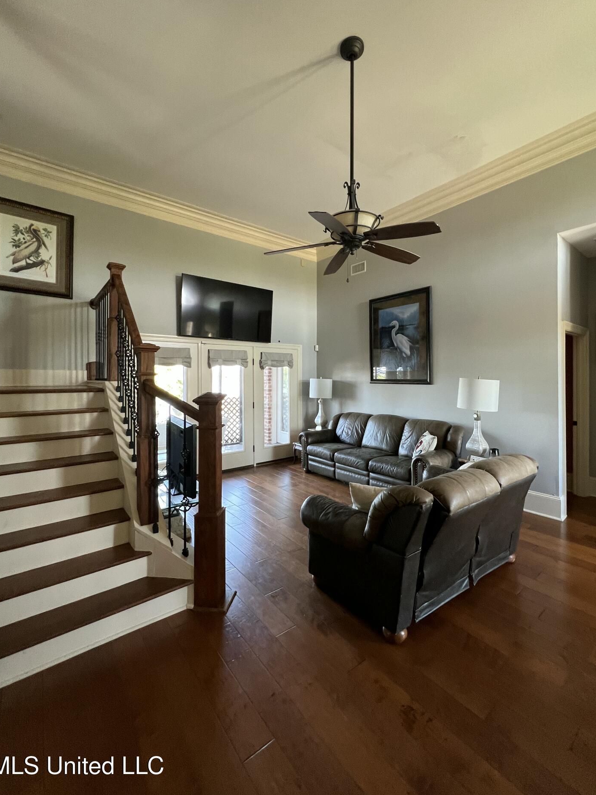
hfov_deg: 85.6
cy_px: 377
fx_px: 321
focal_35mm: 14
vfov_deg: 102.0
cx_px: 309
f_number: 1.8
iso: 250
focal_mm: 1.57
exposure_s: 1/66
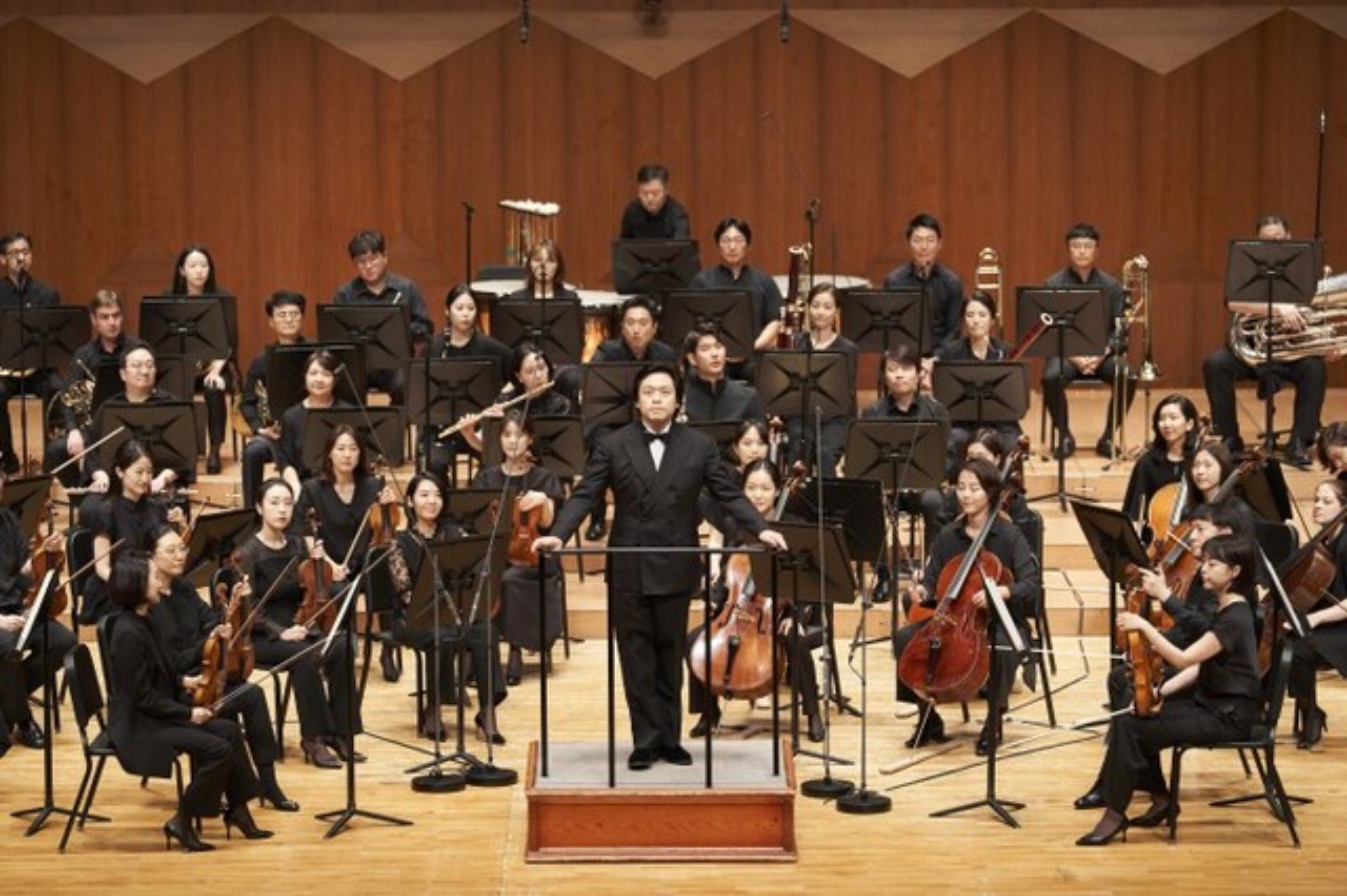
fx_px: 5535
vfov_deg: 9.3
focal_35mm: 148
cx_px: 674
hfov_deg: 13.9
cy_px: 448
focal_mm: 148
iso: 4000
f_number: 4
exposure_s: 1/320
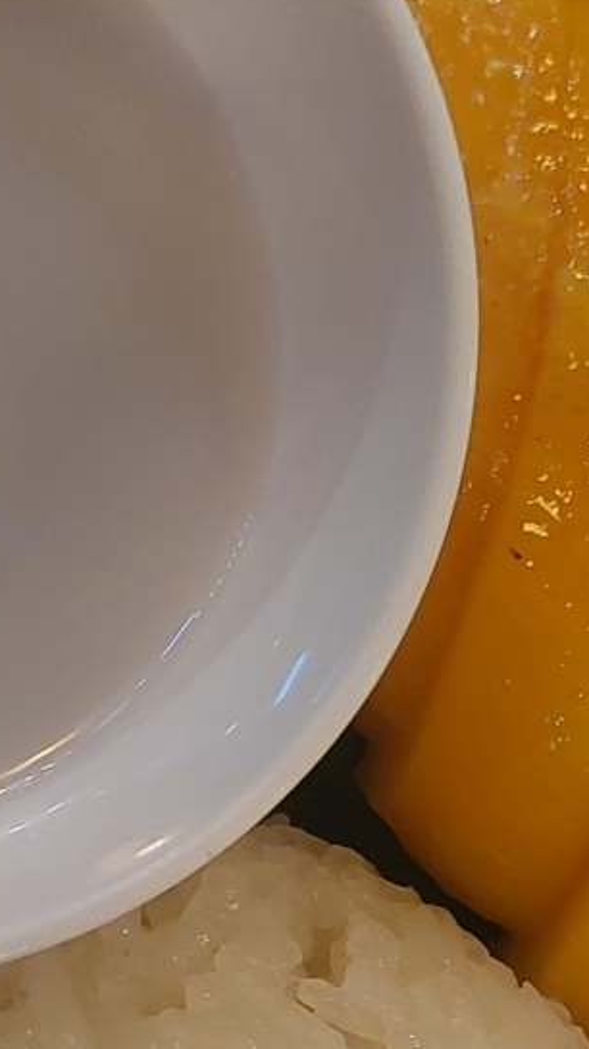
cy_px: 772
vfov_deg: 21.2
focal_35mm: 100
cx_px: 406
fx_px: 2780
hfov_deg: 12.1
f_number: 1.8
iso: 500
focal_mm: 5.23
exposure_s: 1/50
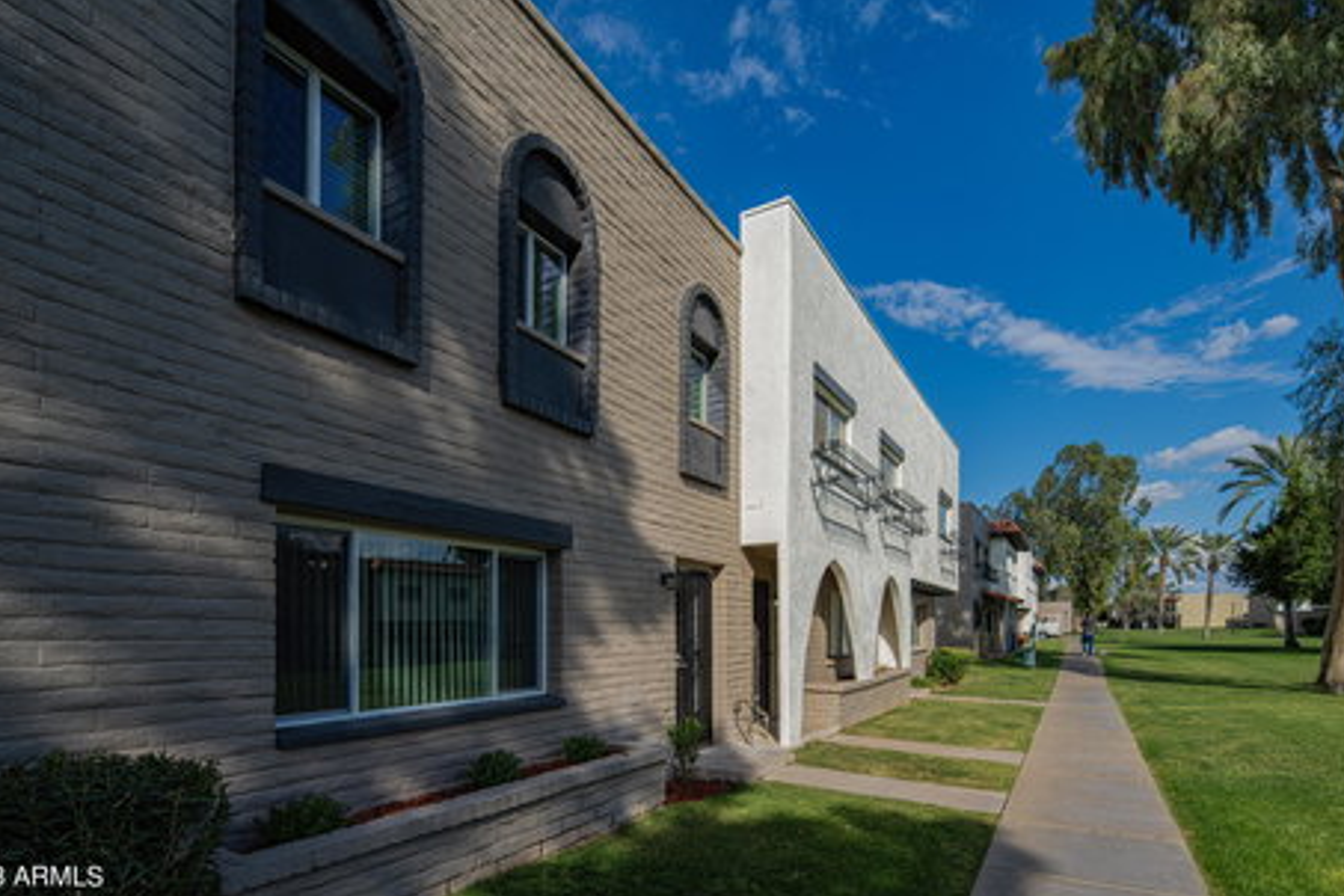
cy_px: 445
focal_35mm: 18
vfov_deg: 67.4
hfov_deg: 90.0
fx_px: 672
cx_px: 656
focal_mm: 17
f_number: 9
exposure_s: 1/400
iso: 250
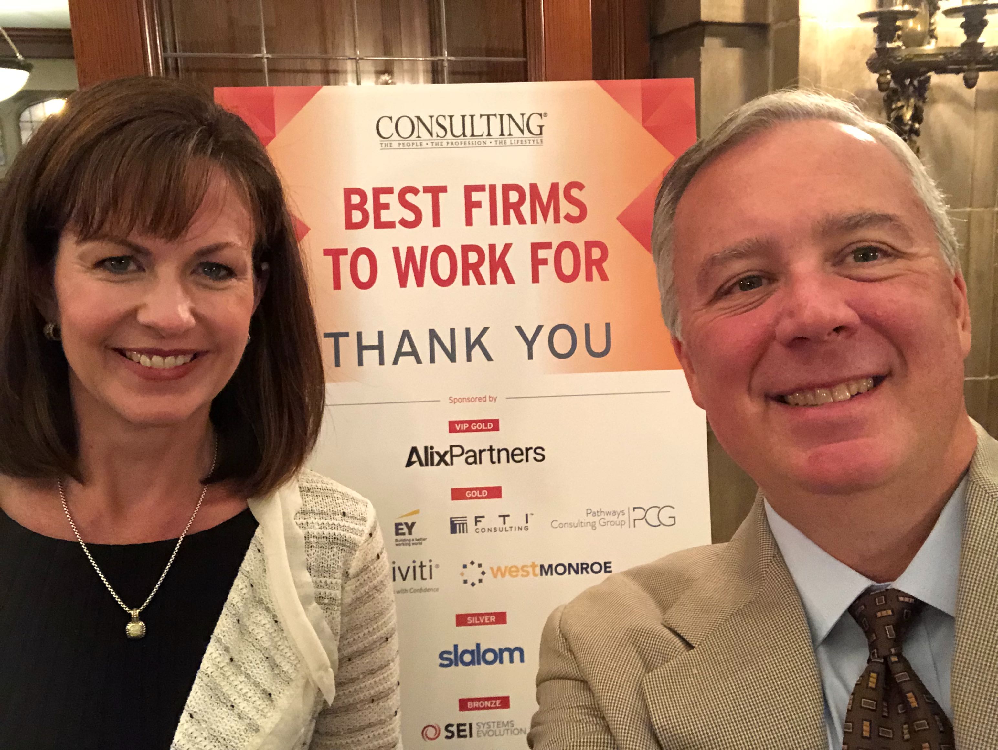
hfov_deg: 56.8
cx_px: 499
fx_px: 923
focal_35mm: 32
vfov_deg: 44.2
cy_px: 375
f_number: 2.2
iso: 640
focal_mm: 2.87
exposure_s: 1/24
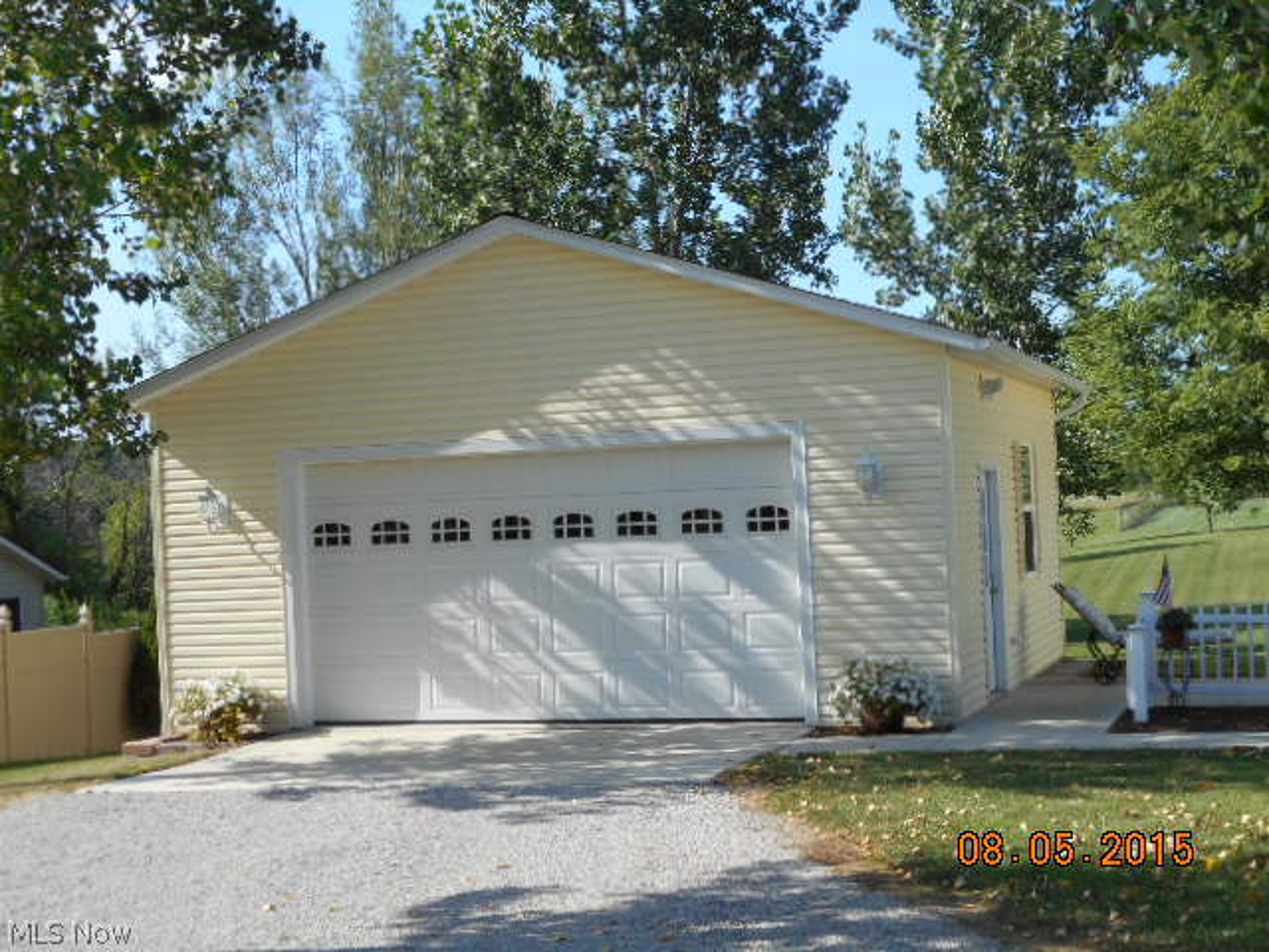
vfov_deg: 24.8
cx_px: 634
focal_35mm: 59
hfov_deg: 32.7
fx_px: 2163
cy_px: 476
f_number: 5.1
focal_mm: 10.5
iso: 80
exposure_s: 1/250
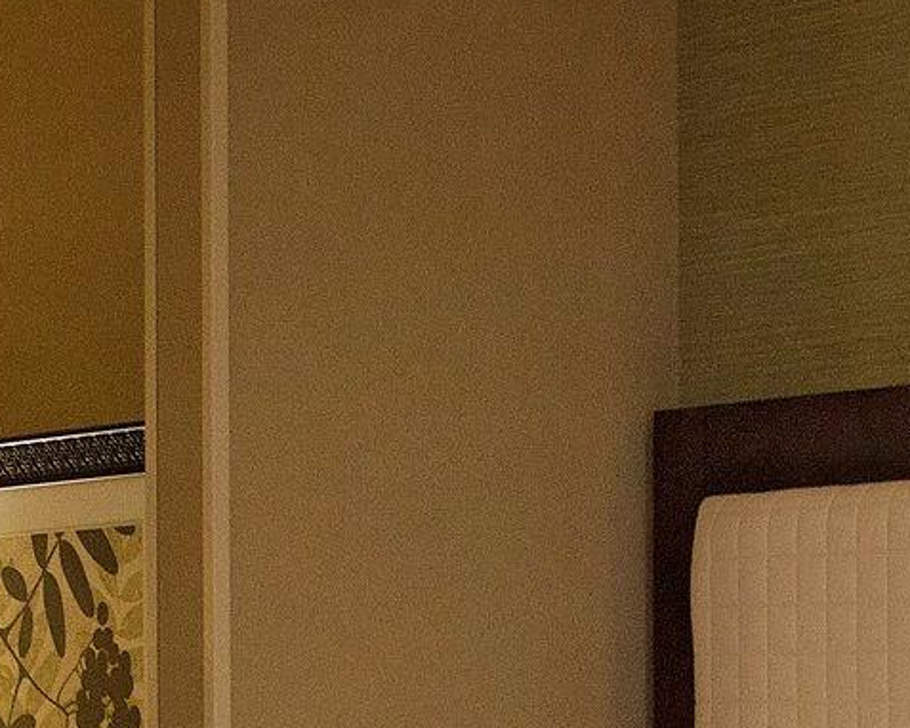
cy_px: 1126
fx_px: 4553
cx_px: 708
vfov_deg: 8.9
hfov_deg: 11.4
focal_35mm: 169
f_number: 3.2
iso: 800
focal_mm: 28
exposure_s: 1/60
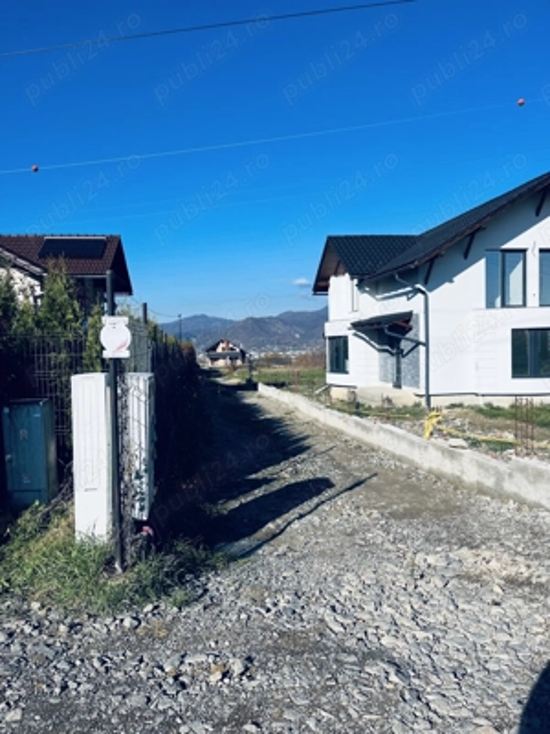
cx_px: 275
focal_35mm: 26
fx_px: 551
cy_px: 367
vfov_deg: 67.3
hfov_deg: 53.1
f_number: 1.6
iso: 50
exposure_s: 1/4651
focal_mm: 5.1
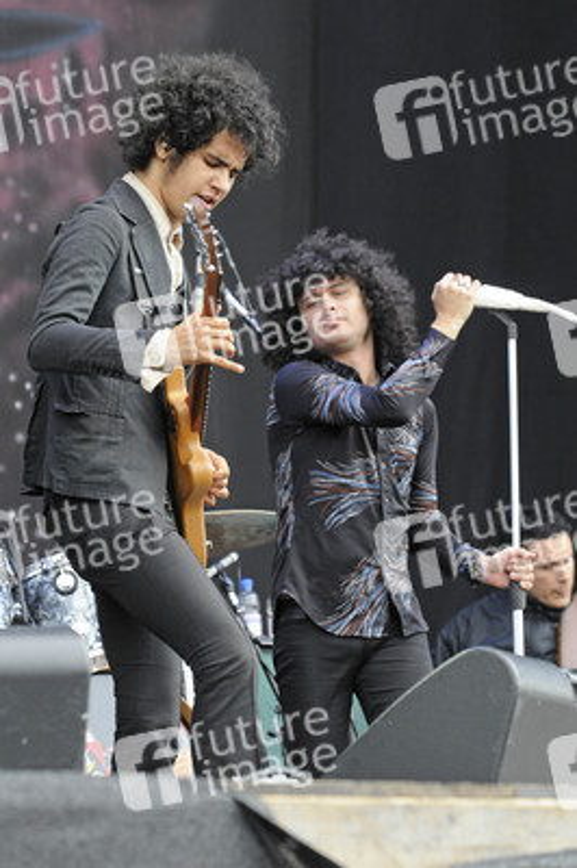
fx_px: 4335
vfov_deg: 11.4
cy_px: 434
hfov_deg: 7.6
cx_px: 288
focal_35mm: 180
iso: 1250
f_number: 5
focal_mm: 120
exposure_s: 1/200
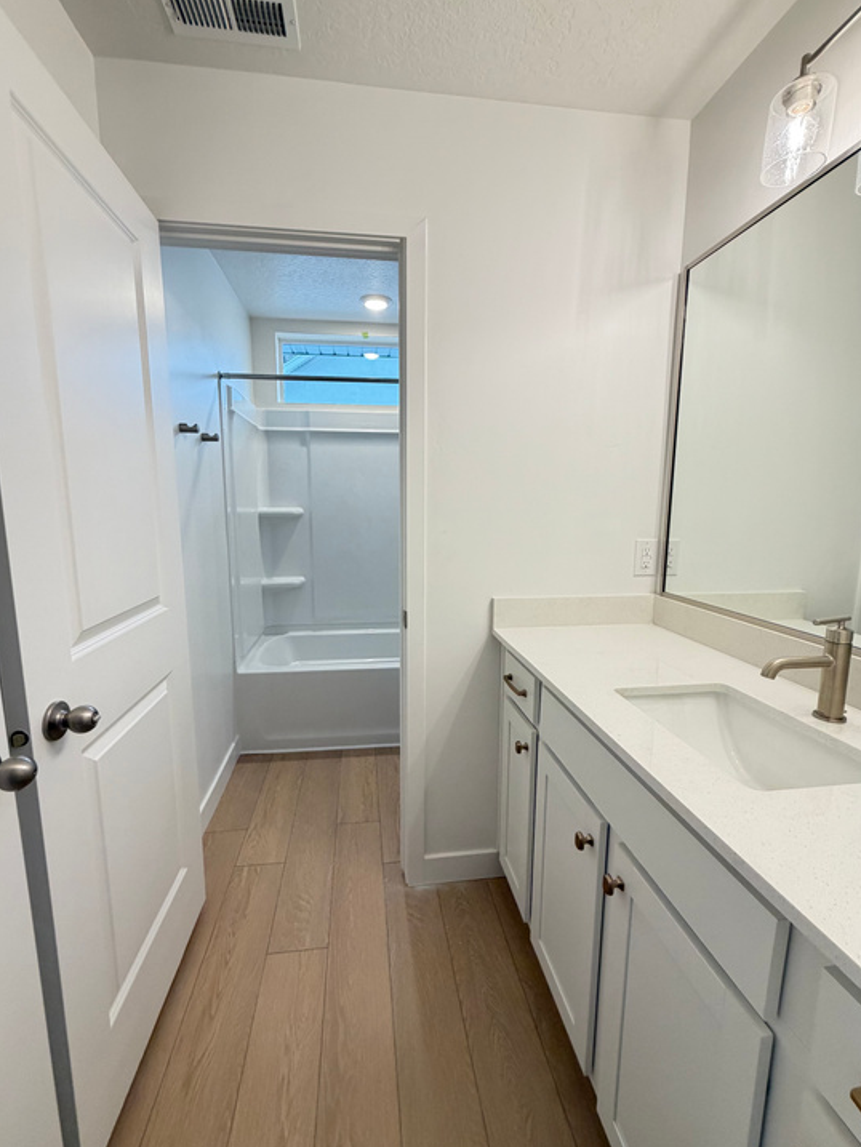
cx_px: 418
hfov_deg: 81.7
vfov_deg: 98.2
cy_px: 579
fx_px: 497
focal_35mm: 15
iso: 320
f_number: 2.2
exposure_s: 1/120
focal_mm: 2.22
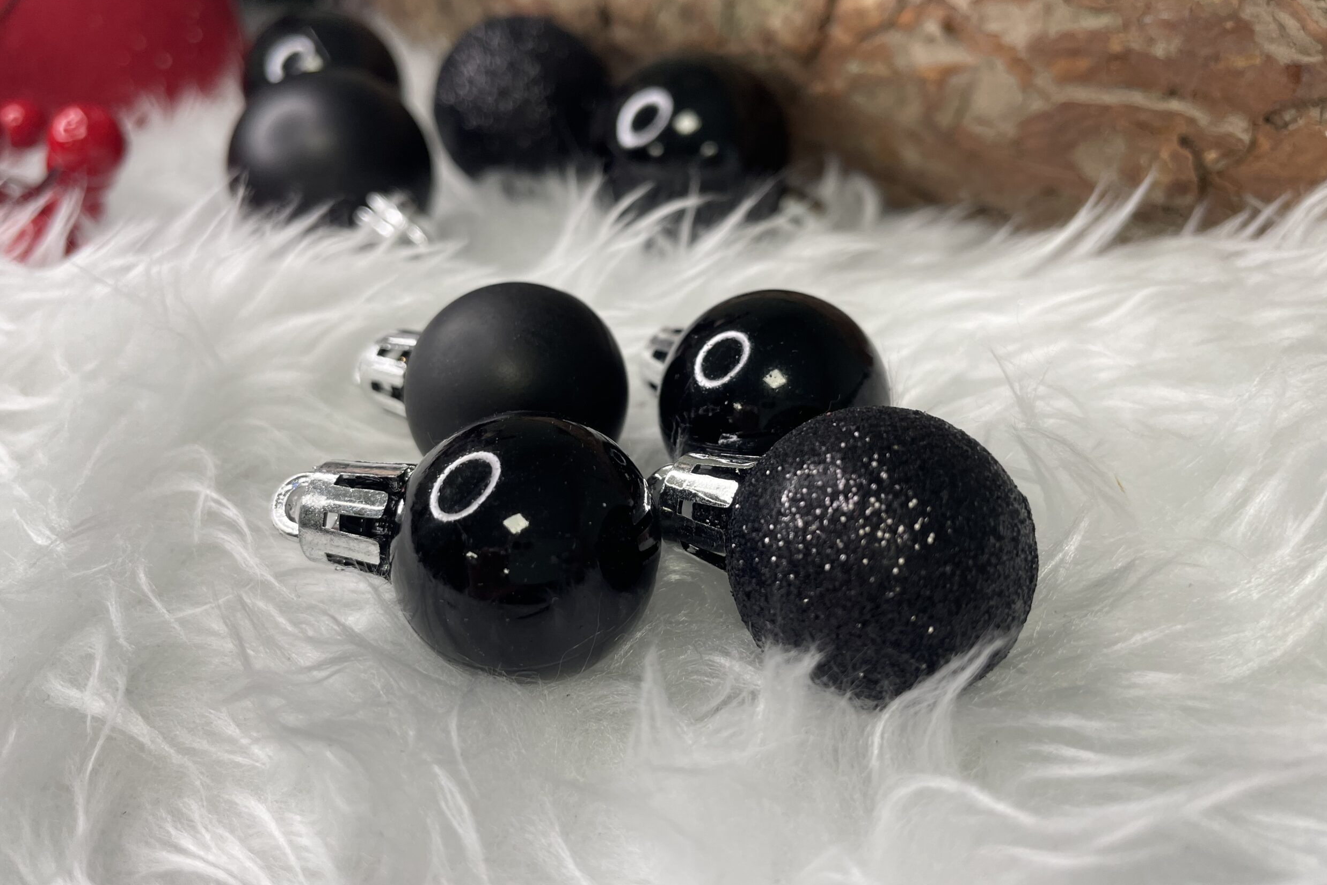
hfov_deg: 65.5
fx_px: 1032
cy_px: 397
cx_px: 644
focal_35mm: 28
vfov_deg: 46.3
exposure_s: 1/100
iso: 50
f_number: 1.6
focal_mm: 4.2
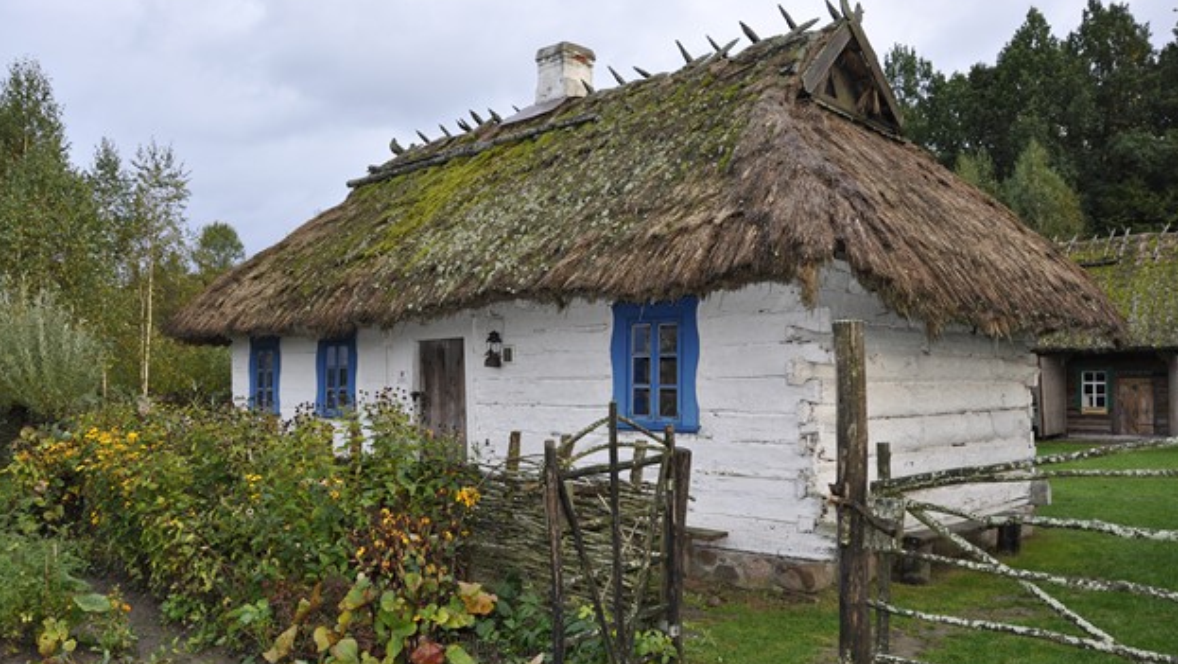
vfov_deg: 40.2
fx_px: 906
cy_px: 332
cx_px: 586
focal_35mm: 29
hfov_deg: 66.0
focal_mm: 18
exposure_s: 1/125
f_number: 5.6
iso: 360
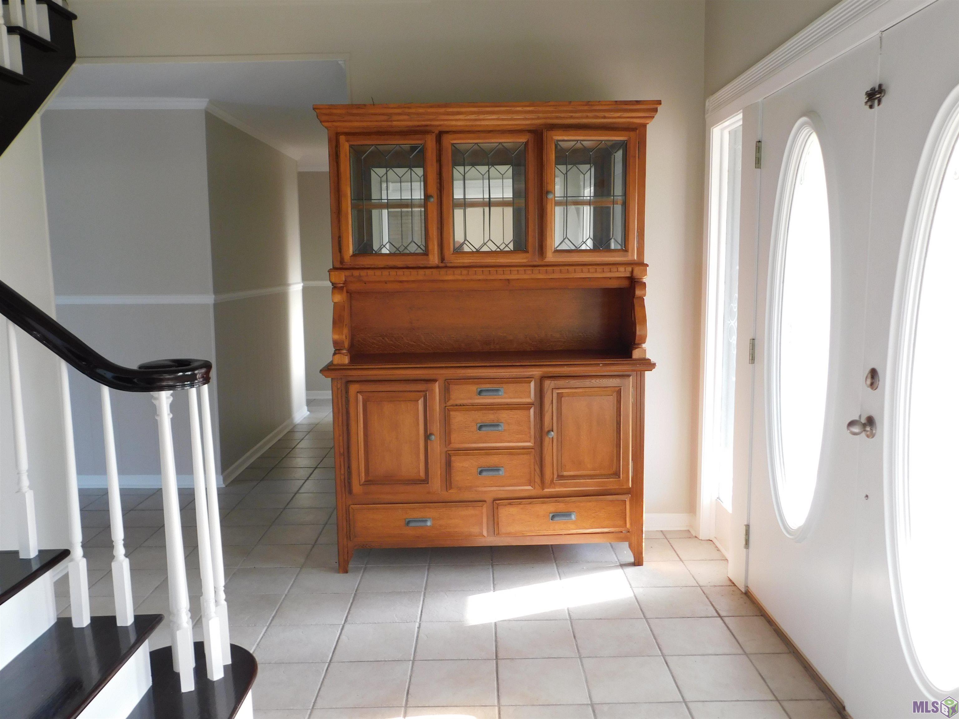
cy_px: 360
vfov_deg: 49.7
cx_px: 480
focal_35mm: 28
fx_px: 776
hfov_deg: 63.4
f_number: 3.2
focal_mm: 4.9
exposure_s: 1/40
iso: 125
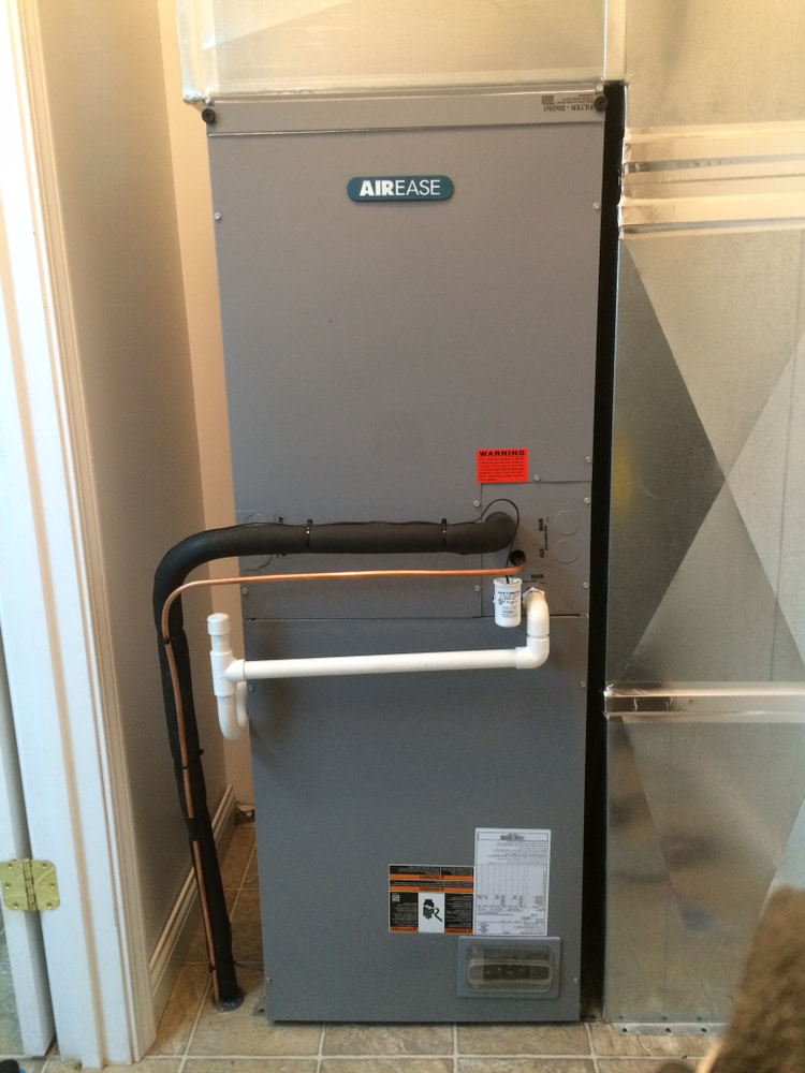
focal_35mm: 29
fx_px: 899
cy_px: 536
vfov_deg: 61.7
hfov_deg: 48.2
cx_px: 402
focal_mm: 4.15
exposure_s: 1/30
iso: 200
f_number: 2.2
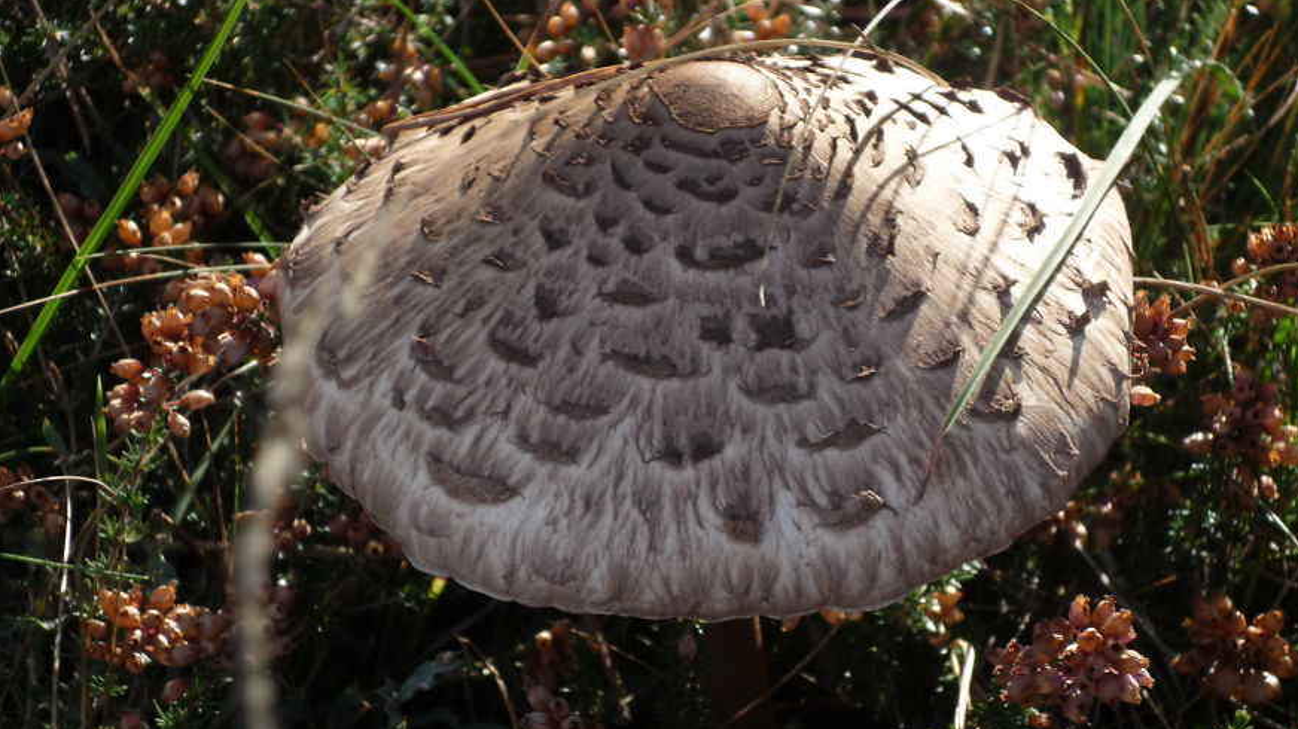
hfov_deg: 19.5
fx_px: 3785
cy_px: 333
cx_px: 652
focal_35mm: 110
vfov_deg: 11.0
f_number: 5.7
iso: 125
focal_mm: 17.5
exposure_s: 1/100
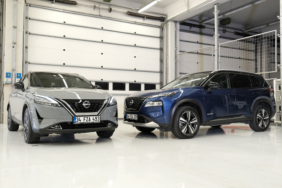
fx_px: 258
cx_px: 141
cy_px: 94
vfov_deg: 40.0
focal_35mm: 33
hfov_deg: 57.2
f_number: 3.2
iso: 640
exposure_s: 1/50
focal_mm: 22
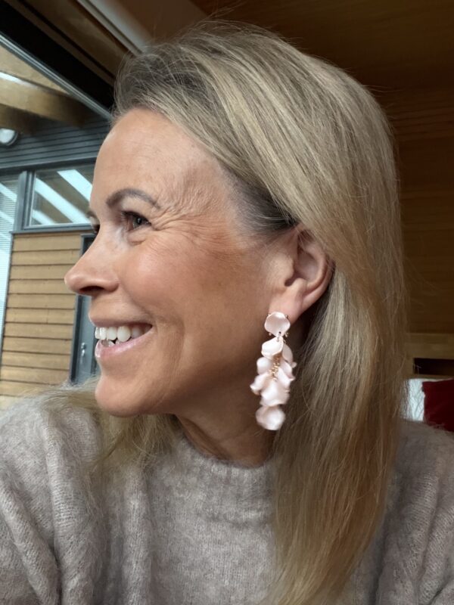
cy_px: 302
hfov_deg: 46.8
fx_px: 525
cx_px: 227
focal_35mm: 30
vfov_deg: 60.0
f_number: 1.9
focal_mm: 2.71
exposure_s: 1/30
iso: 500
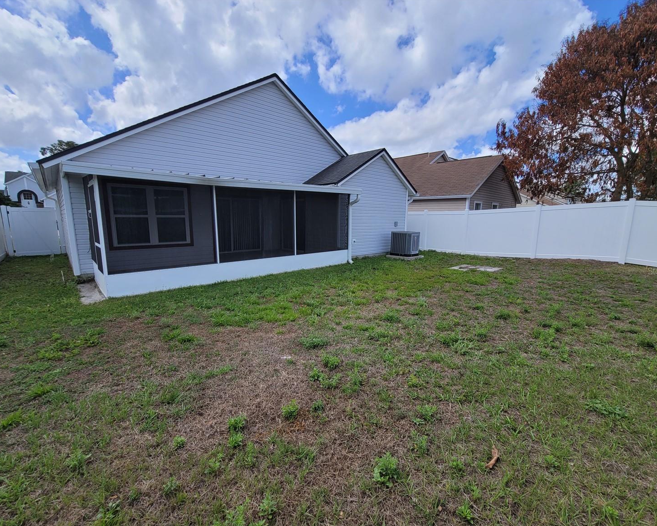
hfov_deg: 100.7
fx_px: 272
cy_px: 271
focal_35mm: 14
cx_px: 328
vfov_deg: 88.0
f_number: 2.2
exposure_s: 1/1809
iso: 64
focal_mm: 2.2
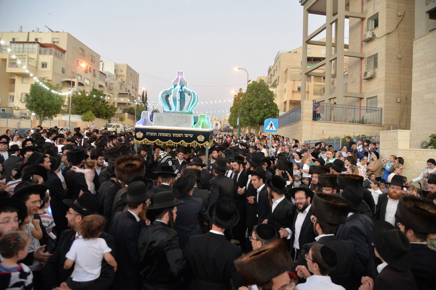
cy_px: 145
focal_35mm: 24
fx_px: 291
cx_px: 218
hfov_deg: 73.8
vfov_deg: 53.1
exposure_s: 1/60
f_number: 4
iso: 1600
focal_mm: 24
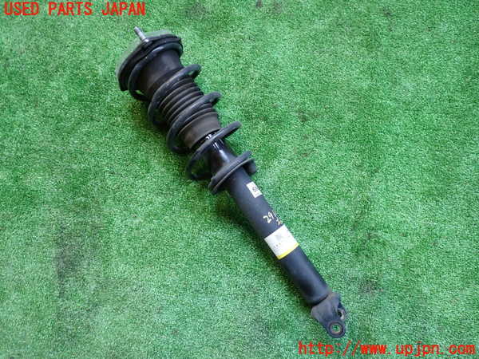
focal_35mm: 30
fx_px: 415
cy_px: 180
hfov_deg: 60.0
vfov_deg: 46.8
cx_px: 240
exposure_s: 1/80
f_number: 2.3
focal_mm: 5.4
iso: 200
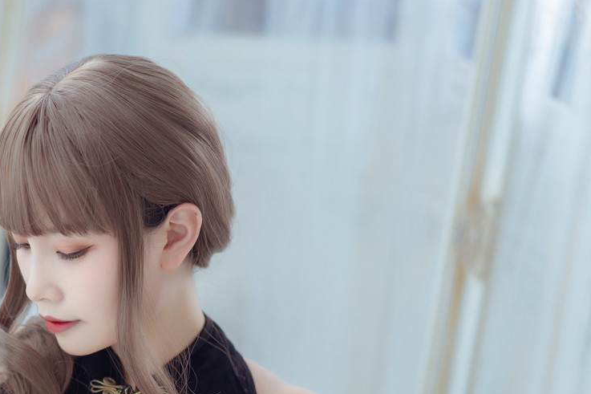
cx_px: 26
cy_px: 361
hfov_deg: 17.9
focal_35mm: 112
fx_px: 1838
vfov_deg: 12.1
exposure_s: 1/60
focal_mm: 55
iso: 200
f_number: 1.8
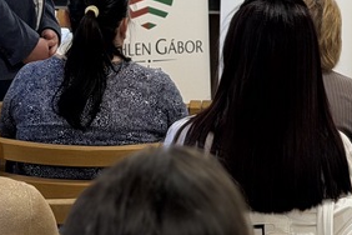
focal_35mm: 177
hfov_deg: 11.3
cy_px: 28
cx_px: 448
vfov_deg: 7.7
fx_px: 1731
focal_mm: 6.76
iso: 320
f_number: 1.78
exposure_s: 1/120
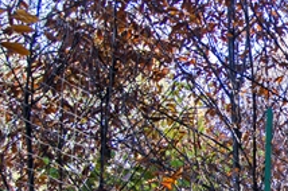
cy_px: 183
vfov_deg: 9.3
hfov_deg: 13.6
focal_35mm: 146
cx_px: 354
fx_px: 1166
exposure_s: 1/80
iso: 200
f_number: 3.8
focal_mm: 26
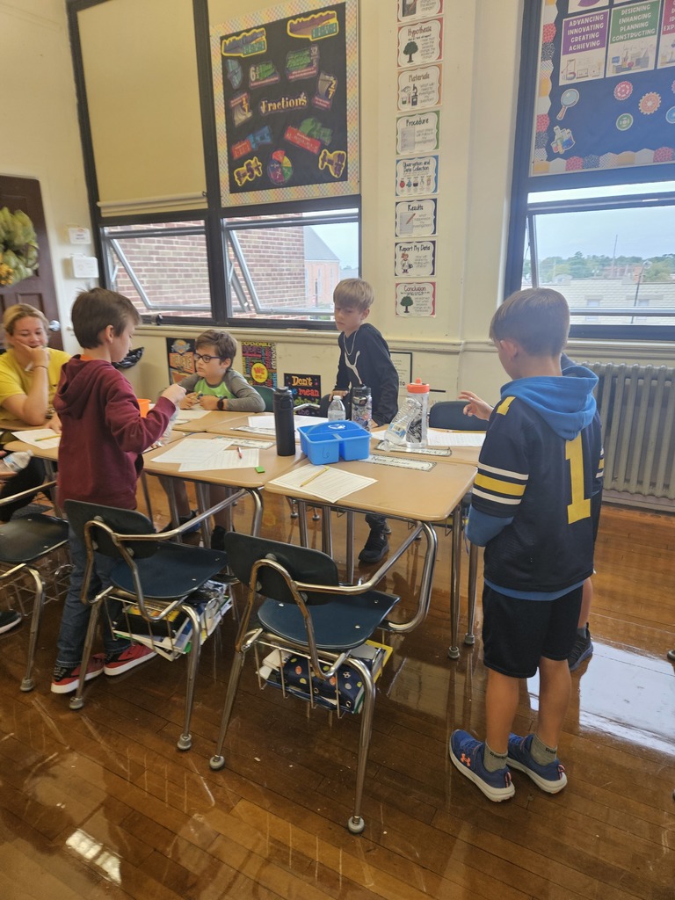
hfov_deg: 58.9
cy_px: 450
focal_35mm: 23
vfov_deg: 73.9
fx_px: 598
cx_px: 338
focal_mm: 5.4
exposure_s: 1/120
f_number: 1.8
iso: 80
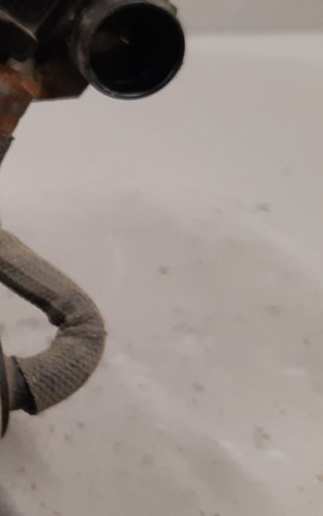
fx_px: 986
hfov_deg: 16.8
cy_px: 227
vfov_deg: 29.3
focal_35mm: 70
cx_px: -170
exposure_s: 1/50
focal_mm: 3.93
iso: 160
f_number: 1.7
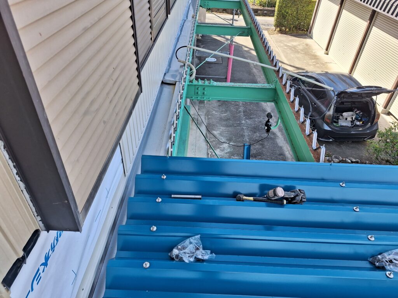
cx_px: 199
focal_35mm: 23
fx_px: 264
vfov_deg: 58.9
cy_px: 149
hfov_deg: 73.9
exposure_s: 1/720
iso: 40
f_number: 1.8
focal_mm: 5.54
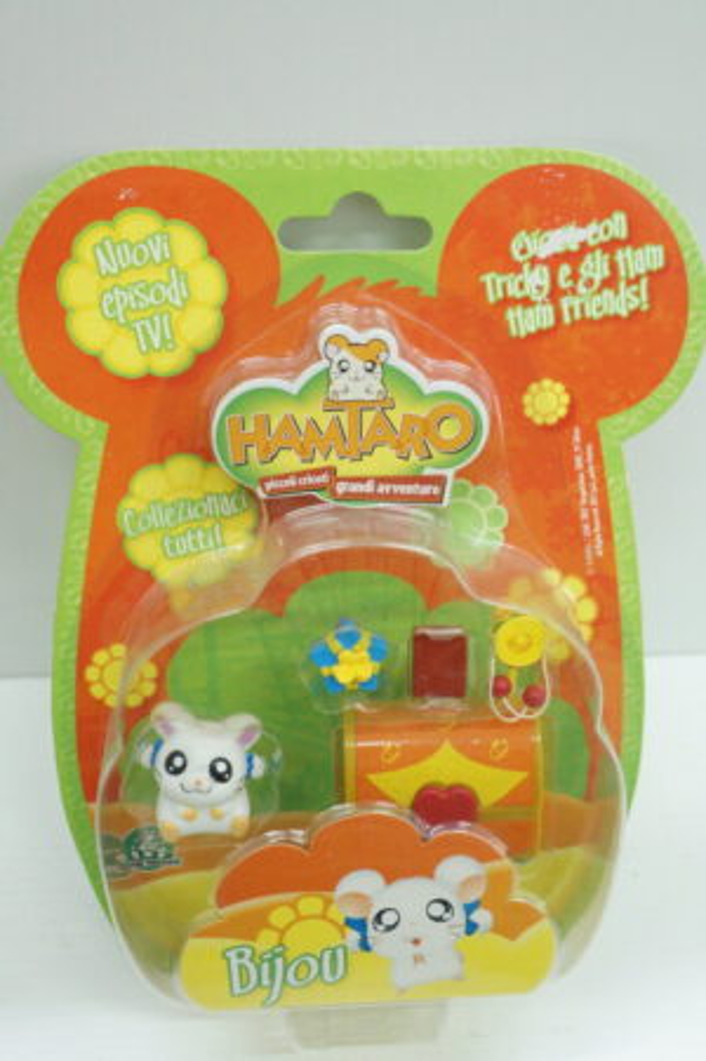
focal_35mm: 36
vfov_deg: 53.2
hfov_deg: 36.8
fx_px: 1061
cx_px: 353
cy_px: 530
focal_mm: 24
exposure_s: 1/60
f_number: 5.6
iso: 2000
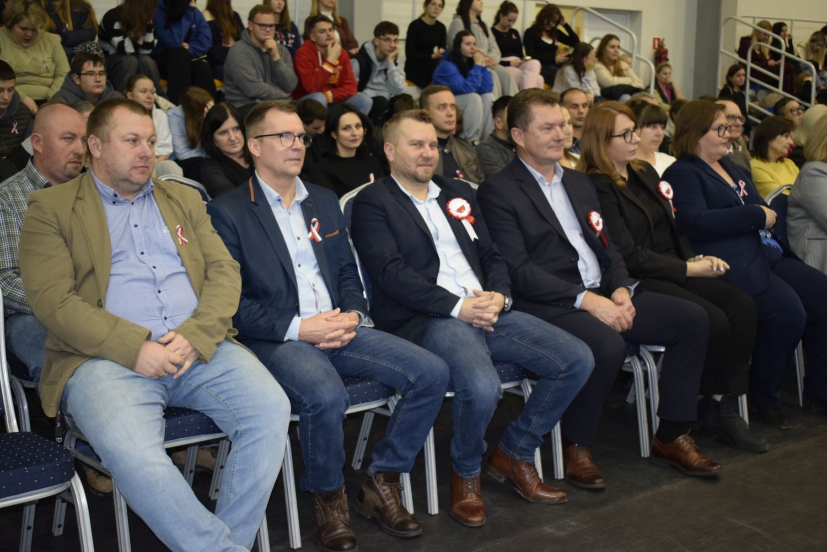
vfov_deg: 28.1
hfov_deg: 41.1
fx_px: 1103
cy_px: 276
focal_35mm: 48
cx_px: 414
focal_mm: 32
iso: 1250
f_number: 4.5
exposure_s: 1/60
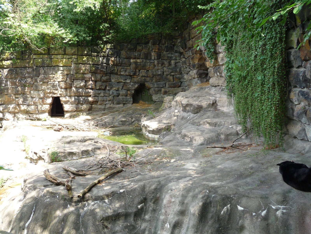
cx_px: 156
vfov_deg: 41.8
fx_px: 305
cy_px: 117
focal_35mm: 34
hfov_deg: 54.0
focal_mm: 5.6
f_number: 3.6
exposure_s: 1/60
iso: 100
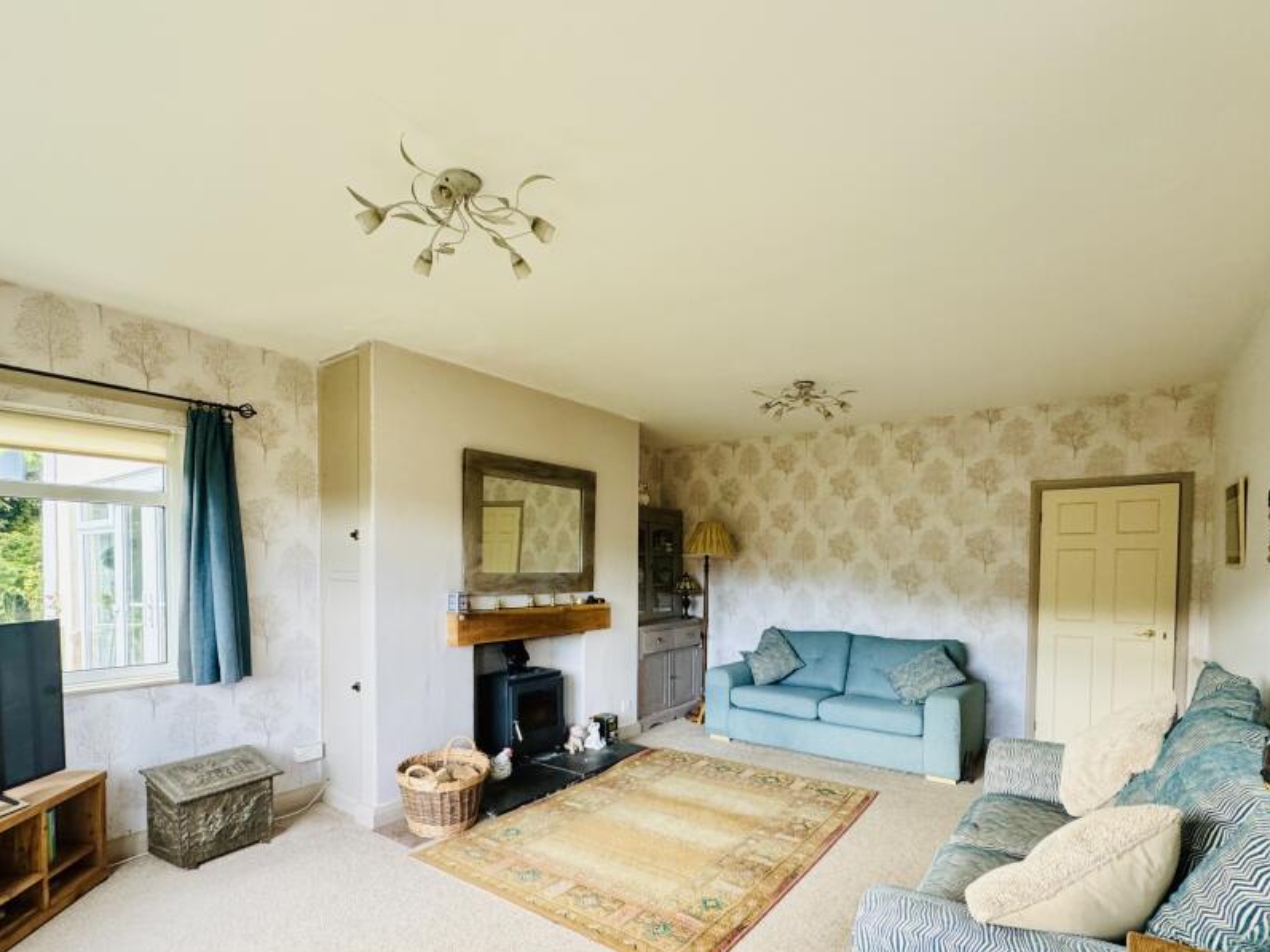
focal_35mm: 18
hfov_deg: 87.7
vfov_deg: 70.6
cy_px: 585
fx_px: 660
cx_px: 625
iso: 320
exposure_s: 1/99
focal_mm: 2.22
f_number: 2.2
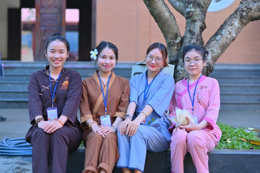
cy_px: 86
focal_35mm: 85
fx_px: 614
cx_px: 130
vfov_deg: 16.1
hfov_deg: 23.9
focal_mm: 85
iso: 100
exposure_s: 1/100
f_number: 3.2
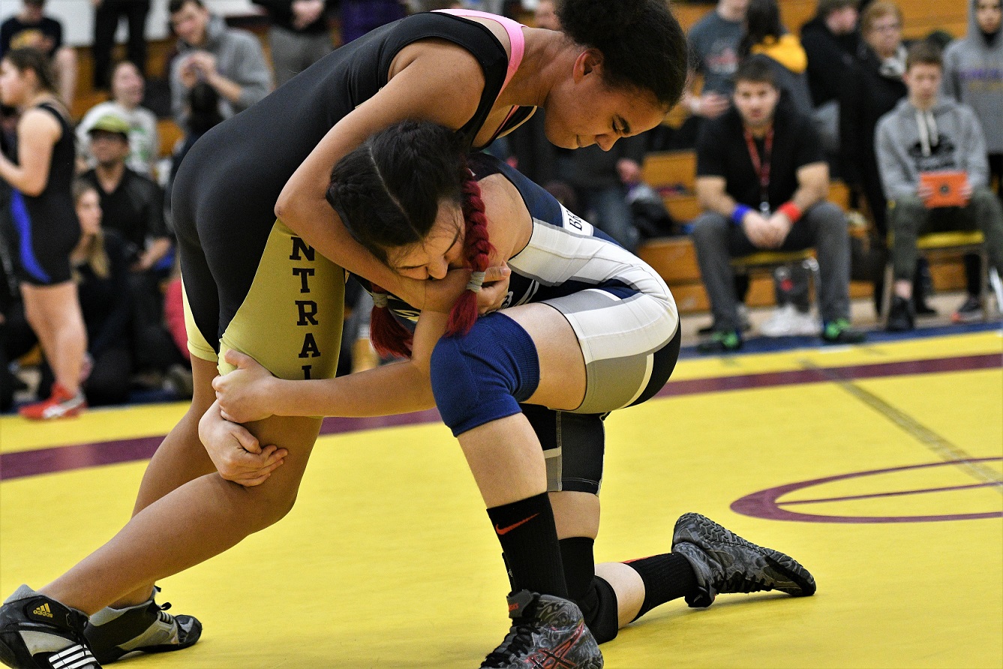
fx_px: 2926
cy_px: 334
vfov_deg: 13.0
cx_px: 502
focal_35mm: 105
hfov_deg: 19.5
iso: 4000
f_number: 2.8
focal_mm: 70
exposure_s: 1/800
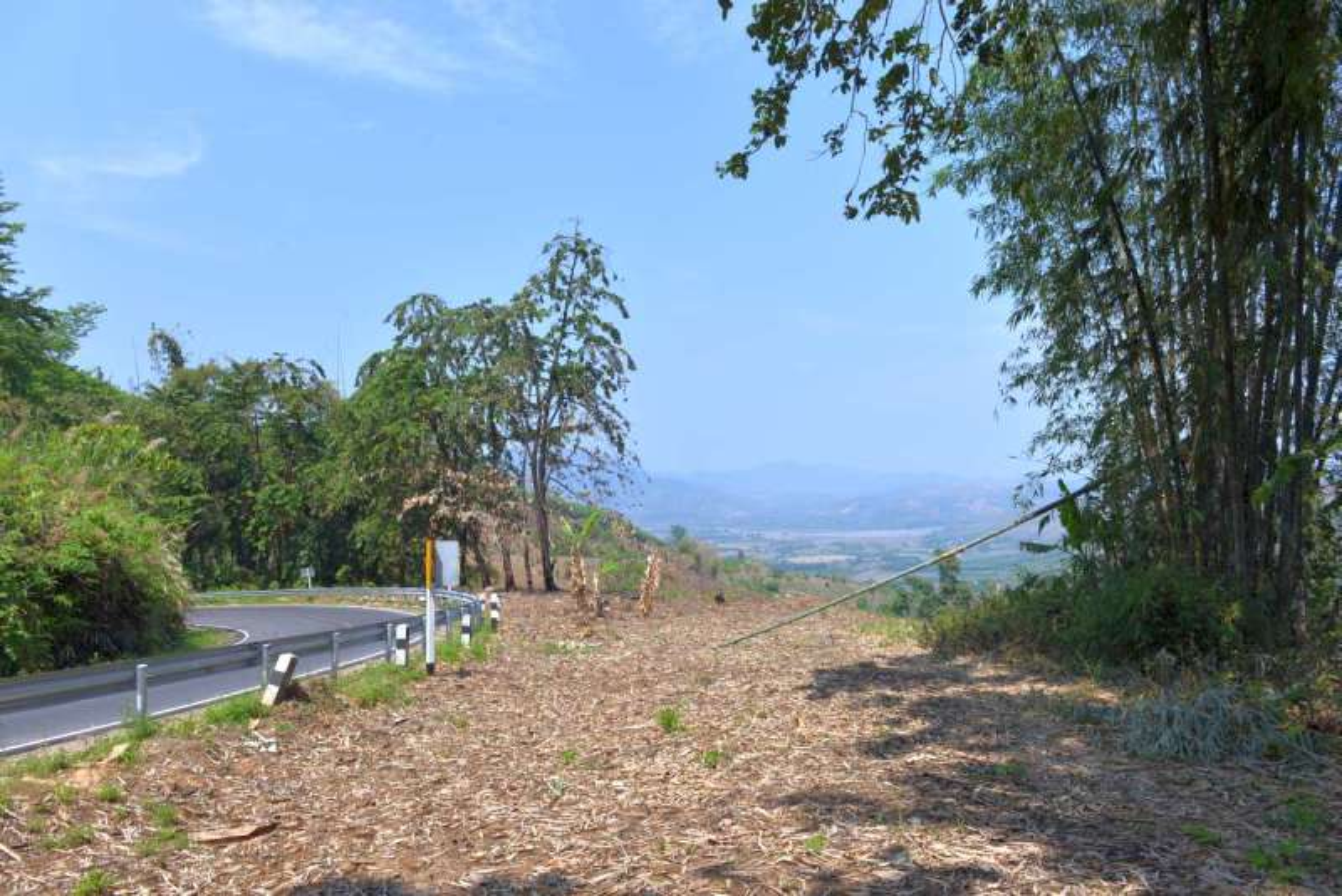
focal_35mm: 24
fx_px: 895
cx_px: 671
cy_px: 448
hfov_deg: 73.7
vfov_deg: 53.2
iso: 100
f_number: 6.3
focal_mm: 24
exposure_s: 1/160
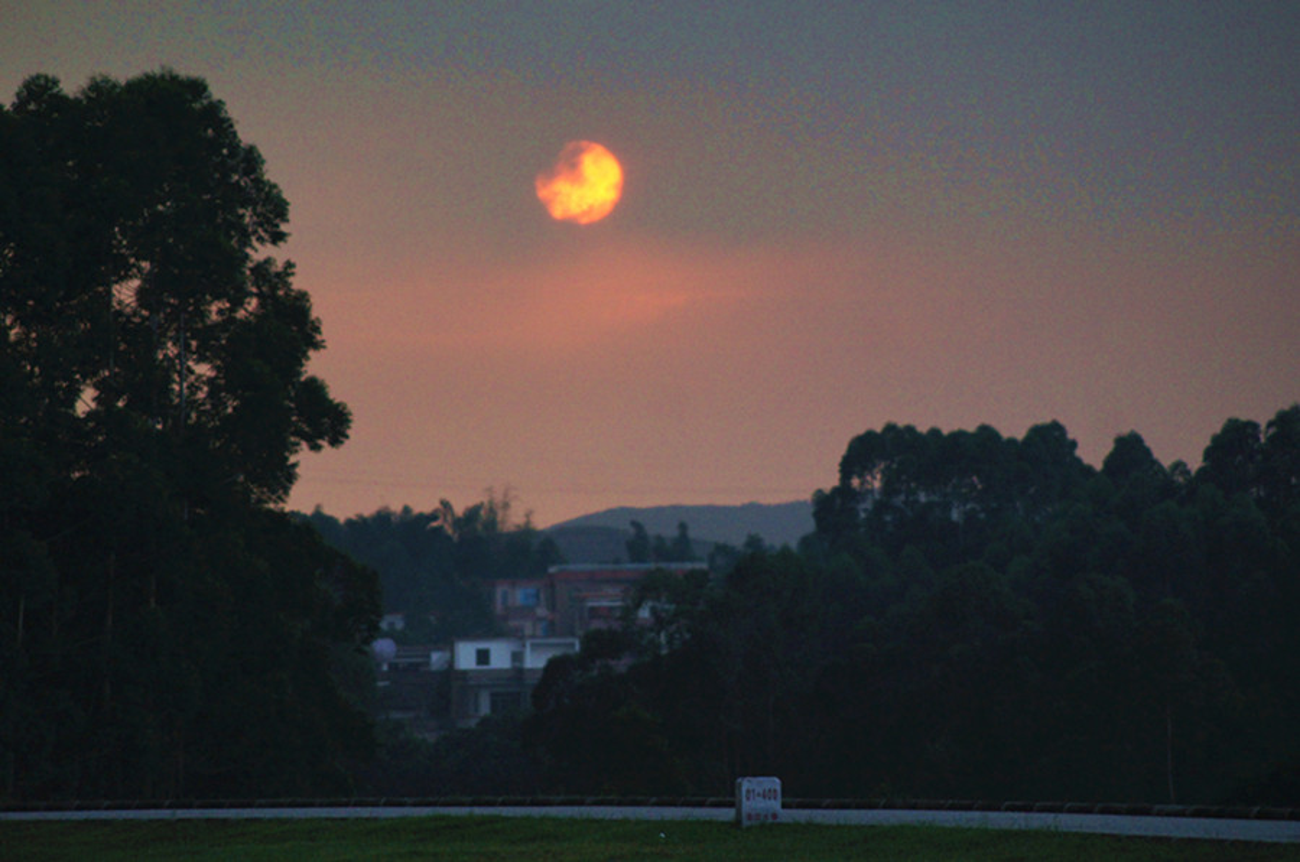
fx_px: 8653
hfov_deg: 8.6
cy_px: 431
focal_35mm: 240
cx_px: 650
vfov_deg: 5.7
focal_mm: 160
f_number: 5
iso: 1250
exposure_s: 1/320
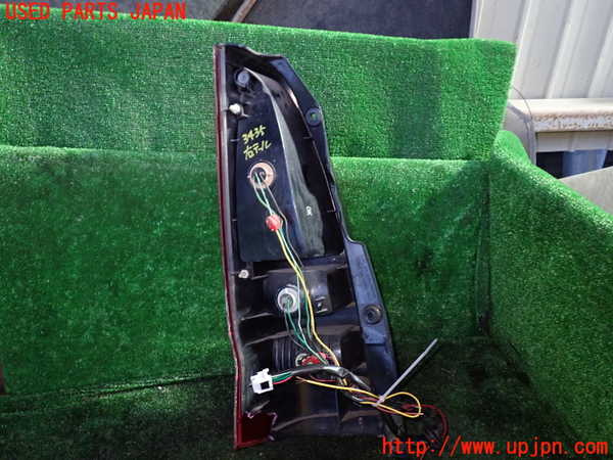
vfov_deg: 46.8
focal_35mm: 30
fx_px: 531
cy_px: 230
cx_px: 306
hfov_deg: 60.0
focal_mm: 5.4
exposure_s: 1/13
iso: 800
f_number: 2.3
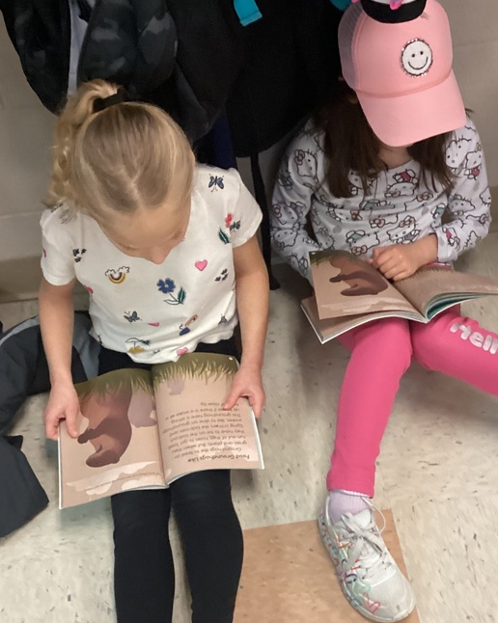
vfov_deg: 38.6
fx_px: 885
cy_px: 385
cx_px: 255
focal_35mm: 48
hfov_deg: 31.4
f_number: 2.4
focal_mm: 3.3
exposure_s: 1/60
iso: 320
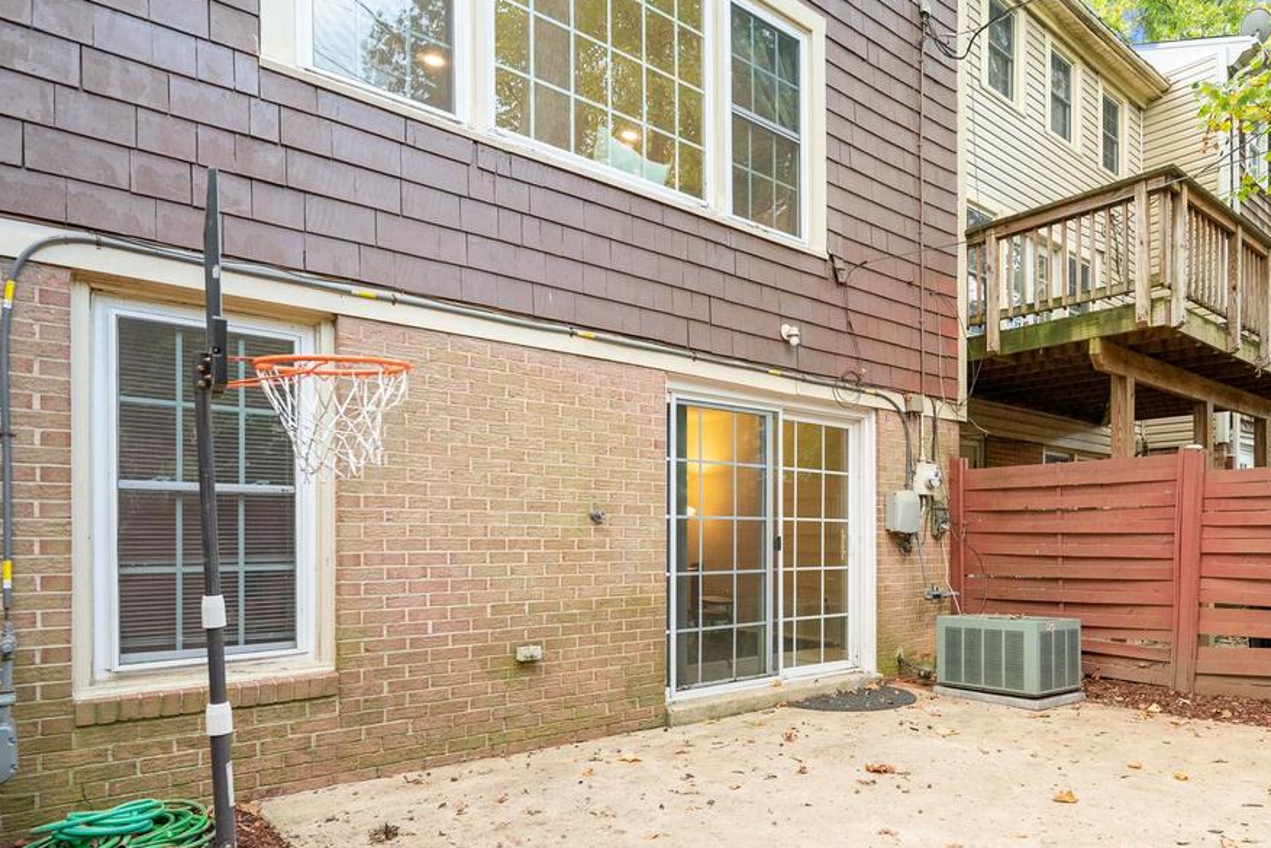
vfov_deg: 54.2
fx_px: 812
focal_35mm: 23
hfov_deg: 74.2
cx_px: 825
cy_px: 552
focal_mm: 14
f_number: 5
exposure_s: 1/125
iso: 100
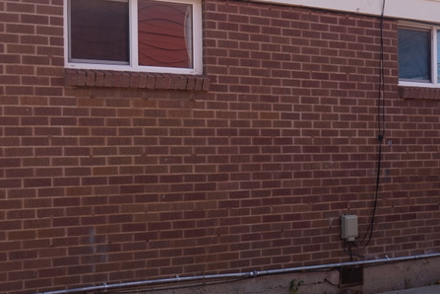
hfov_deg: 36.0
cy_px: 177
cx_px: 159
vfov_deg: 24.6
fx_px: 672
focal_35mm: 55
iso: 100
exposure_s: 1/80
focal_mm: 16
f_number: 10
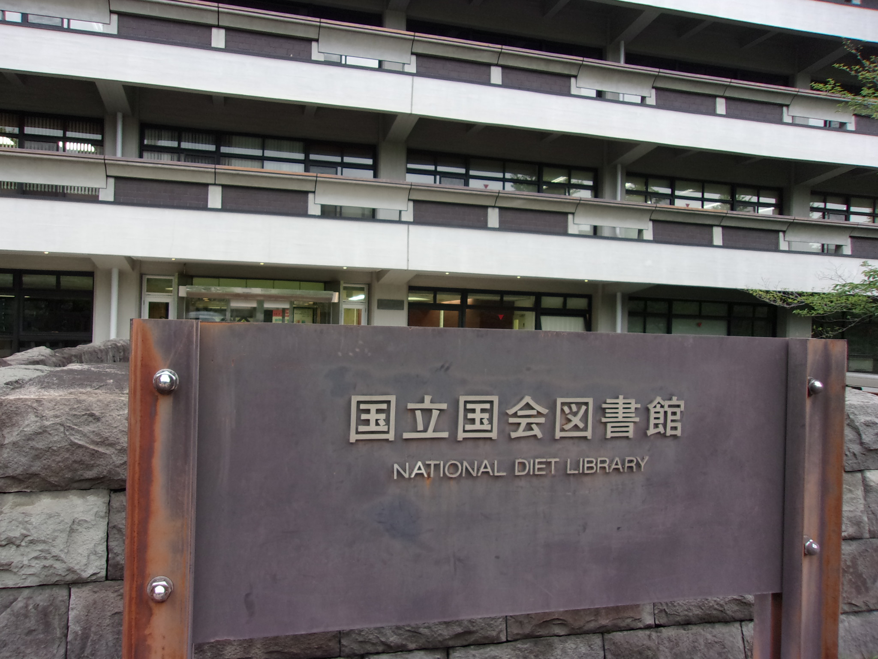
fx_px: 685
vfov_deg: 51.4
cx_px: 439
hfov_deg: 65.3
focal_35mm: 27
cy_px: 330
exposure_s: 1/34
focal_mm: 4.9
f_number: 3
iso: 109
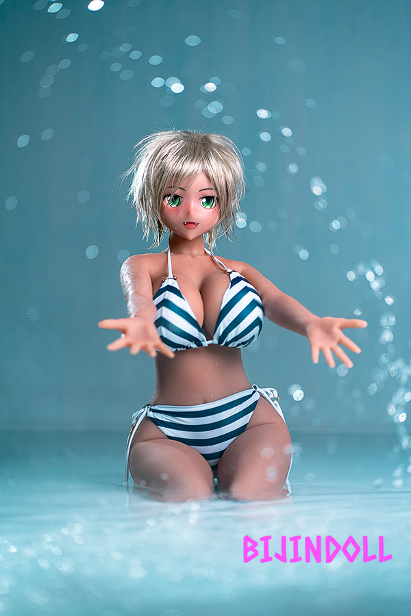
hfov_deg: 16.1
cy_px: 308
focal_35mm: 85
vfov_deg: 23.9
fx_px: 1456
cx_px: 206
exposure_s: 1/100
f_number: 1.8
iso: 100
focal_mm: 85
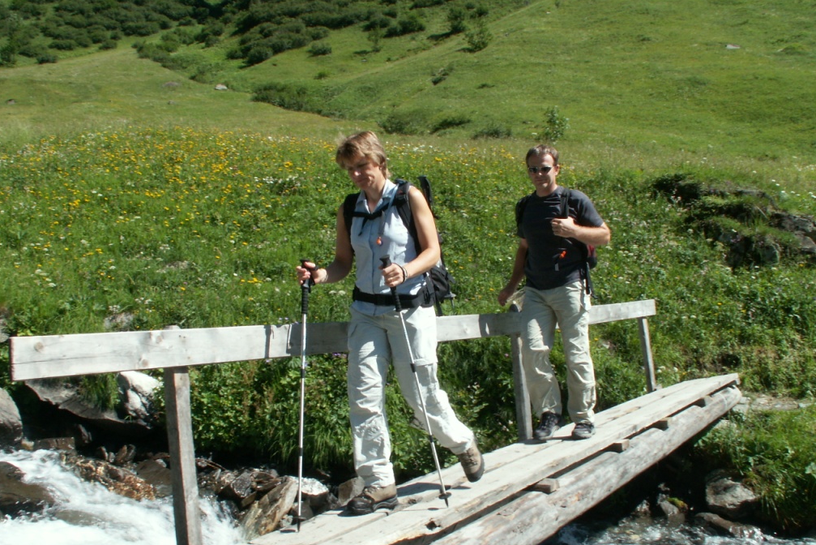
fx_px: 839
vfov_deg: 36.0
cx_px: 409
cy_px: 287
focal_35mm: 37
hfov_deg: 51.9
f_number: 8
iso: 50
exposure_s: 1/100
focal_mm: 5.86
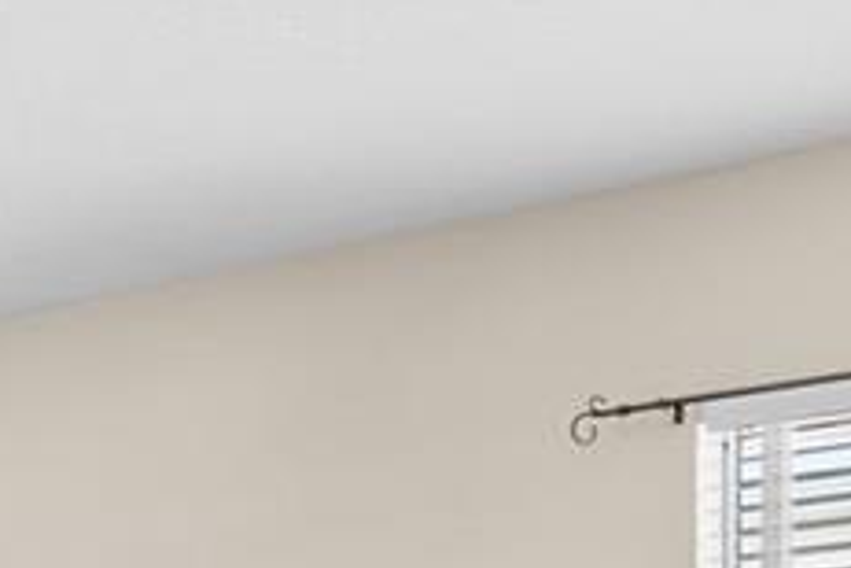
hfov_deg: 16.3
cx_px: -549
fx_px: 2624
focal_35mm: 111
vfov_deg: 11.5
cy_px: 1007
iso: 320
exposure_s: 1/2.5
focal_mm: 16
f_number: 9
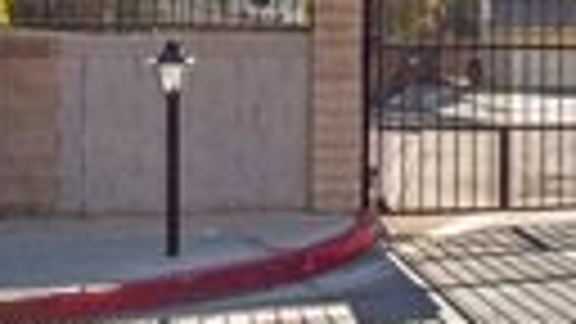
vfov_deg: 17.5
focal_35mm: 68
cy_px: 43
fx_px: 1039
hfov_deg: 27.1
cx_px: 706
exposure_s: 1/500
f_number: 8
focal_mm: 8
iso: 200
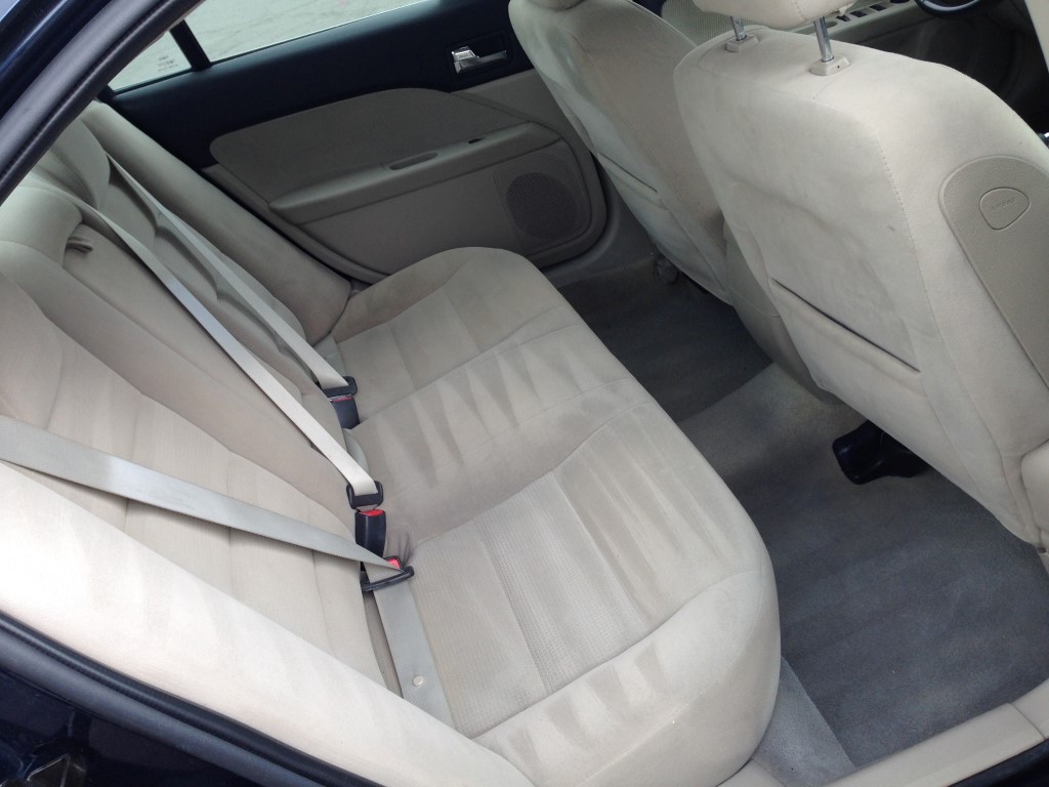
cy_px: 394
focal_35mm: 33
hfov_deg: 55.4
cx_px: 524
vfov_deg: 42.9
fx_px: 1000
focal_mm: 4.12
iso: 50
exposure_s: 1/131
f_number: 2.4
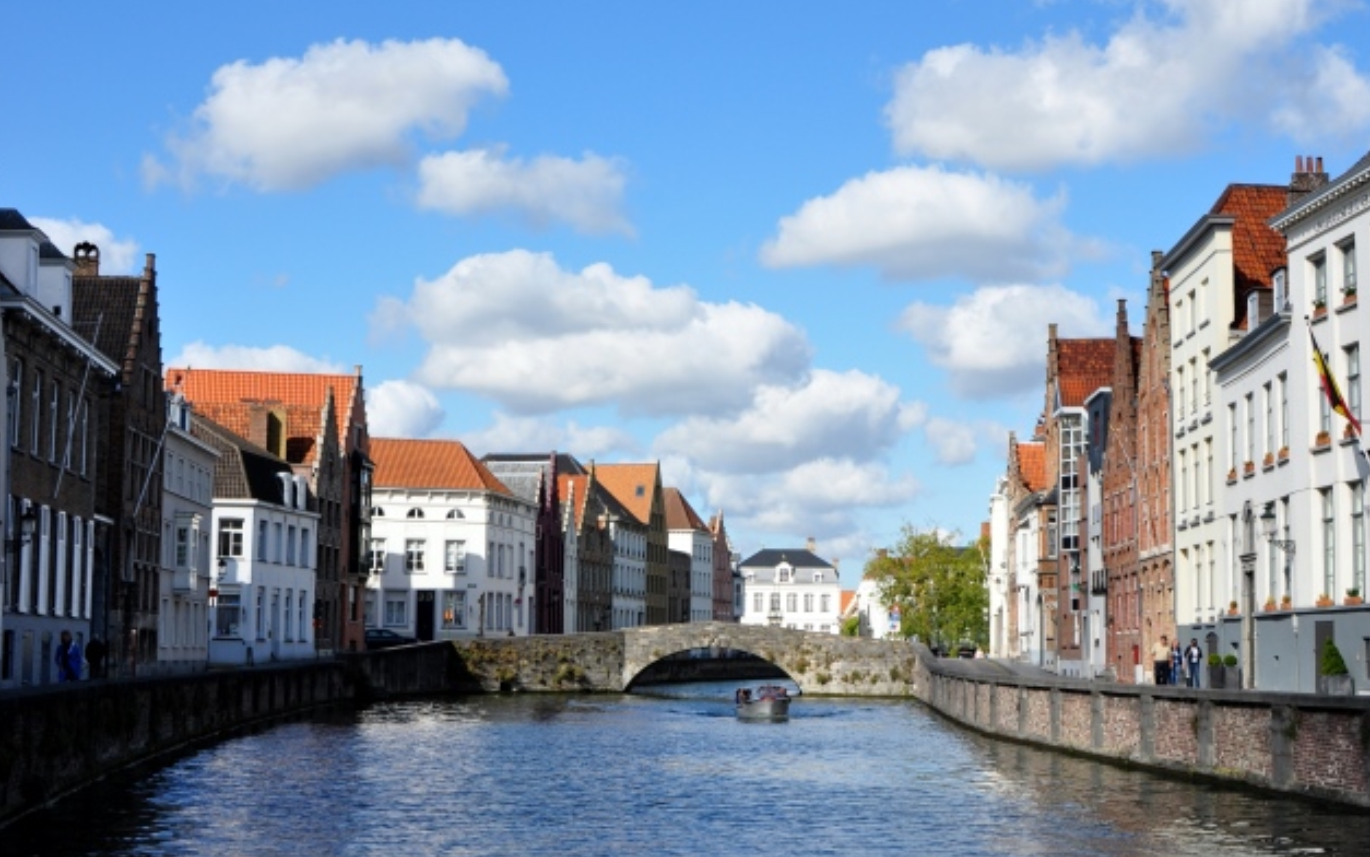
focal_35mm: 55
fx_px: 2036
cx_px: 688
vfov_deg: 23.8
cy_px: 419
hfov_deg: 37.2
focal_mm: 35
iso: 200
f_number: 10
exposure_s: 1/320
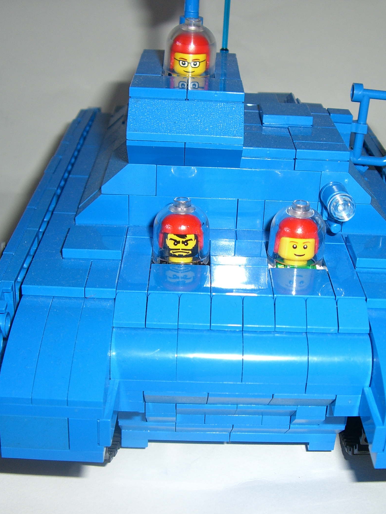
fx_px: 758
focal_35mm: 51
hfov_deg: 28.5
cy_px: 257
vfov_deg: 37.5
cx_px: 234
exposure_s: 1/60
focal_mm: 6.2
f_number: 2.7
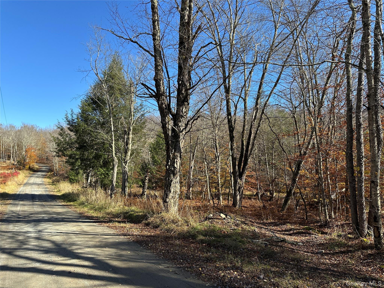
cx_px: 192
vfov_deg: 56.8
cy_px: 144
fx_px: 266
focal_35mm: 24
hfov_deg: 71.6
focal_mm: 6.86
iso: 80
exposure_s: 1/1357
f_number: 1.78
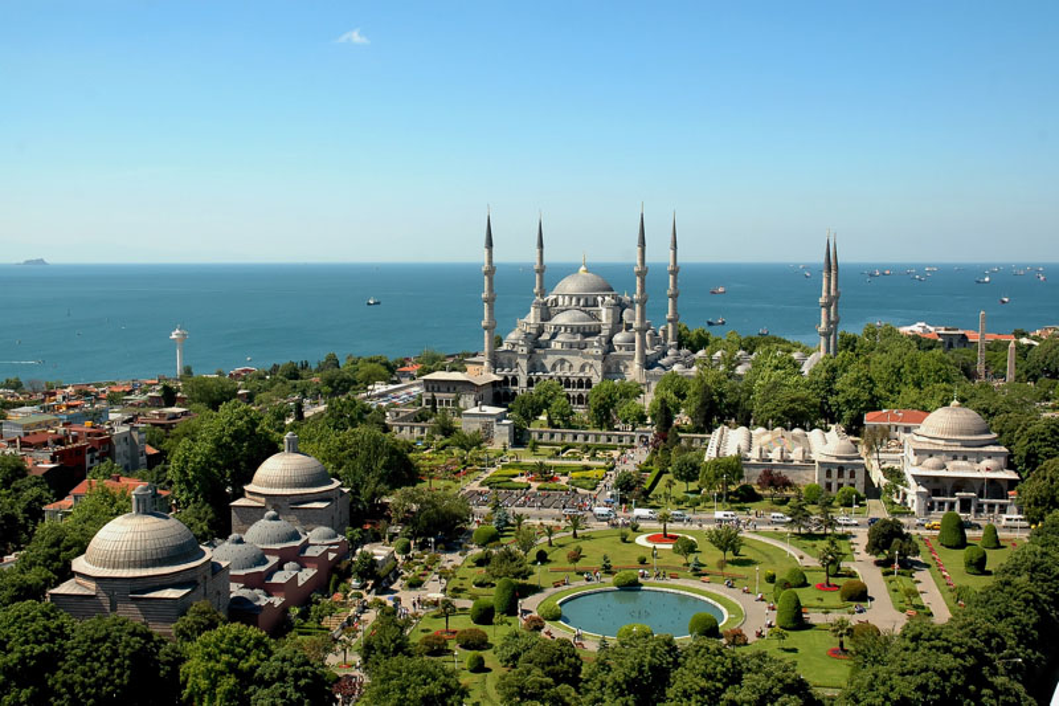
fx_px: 1191
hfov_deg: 47.9
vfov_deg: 33.0
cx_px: 530
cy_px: 353
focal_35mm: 40
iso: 200
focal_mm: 27
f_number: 8
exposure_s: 1/250
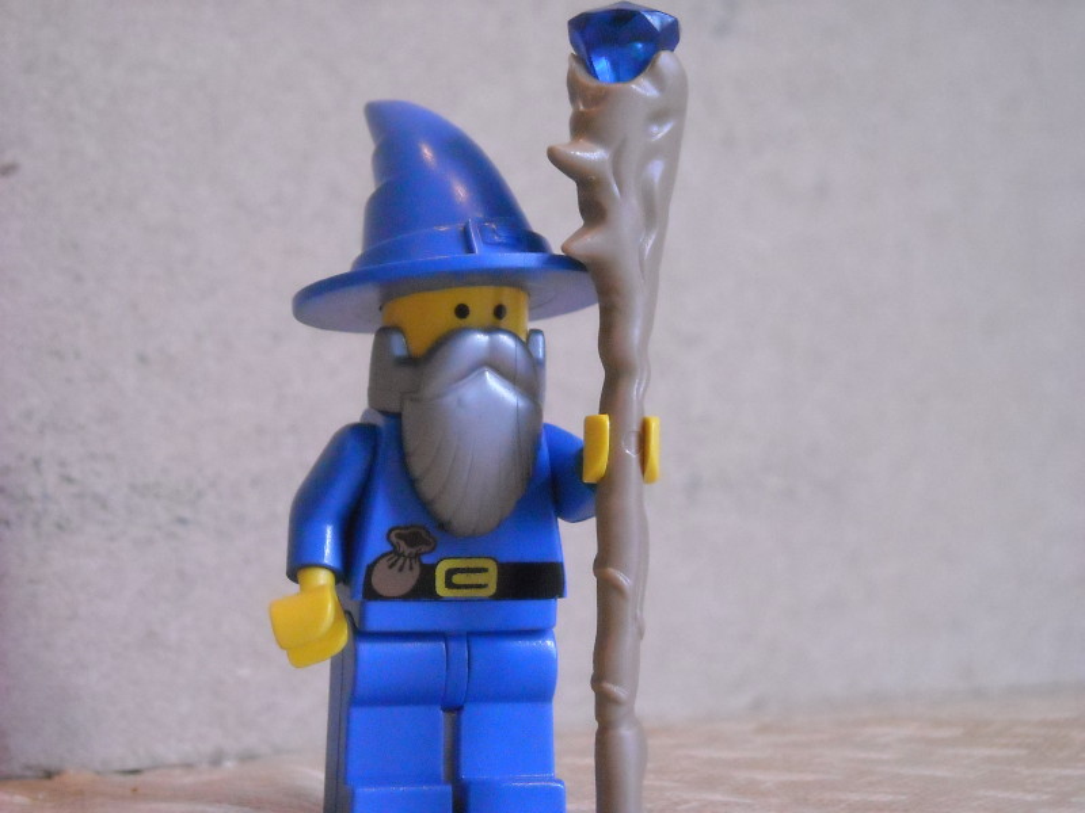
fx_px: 3291
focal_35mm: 105
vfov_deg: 14.1
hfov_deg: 18.7
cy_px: 406
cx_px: 542
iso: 800
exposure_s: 1/64
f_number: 9.3
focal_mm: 17.1
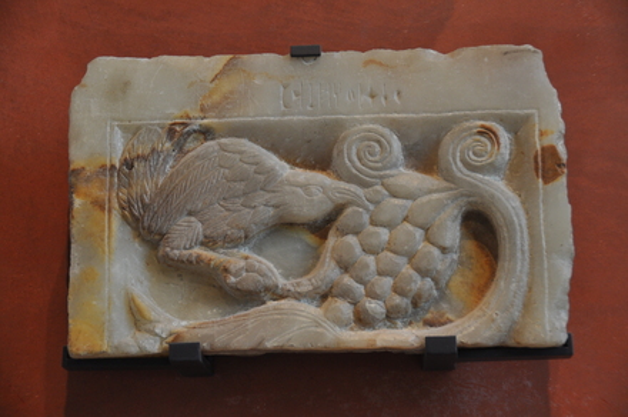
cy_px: 208
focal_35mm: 98
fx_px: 1698
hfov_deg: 21.0
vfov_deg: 14.0
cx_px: 314
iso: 640
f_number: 5
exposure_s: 1/125
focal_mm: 65
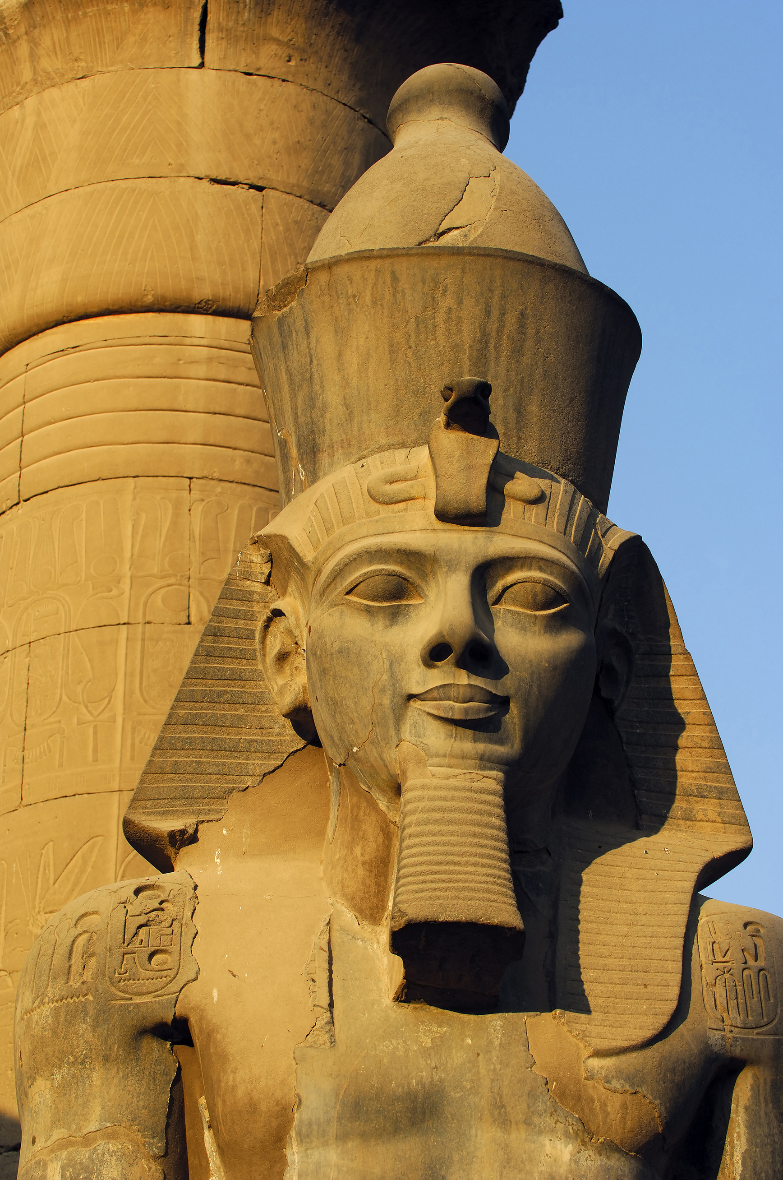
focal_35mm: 120
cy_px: 590
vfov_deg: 17.1
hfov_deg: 11.4
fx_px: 3926
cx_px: 392
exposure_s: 1/250
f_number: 6.7
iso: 100
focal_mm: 80
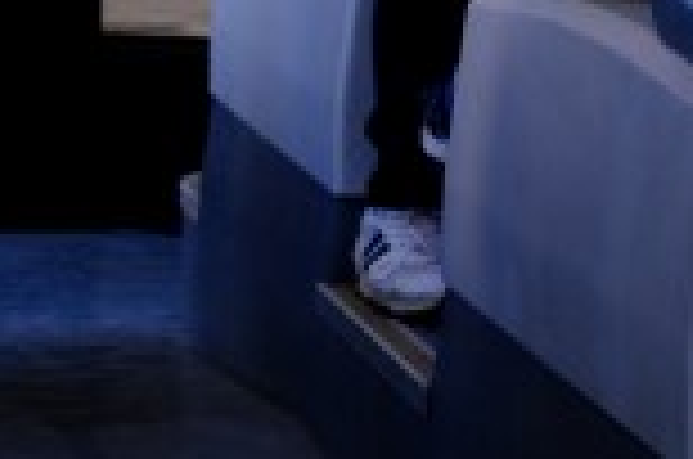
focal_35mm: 253
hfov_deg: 8.2
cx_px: 414
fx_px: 4860
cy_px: -513
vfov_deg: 5.3
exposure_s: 1/160
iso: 500
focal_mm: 35.8
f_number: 3.6
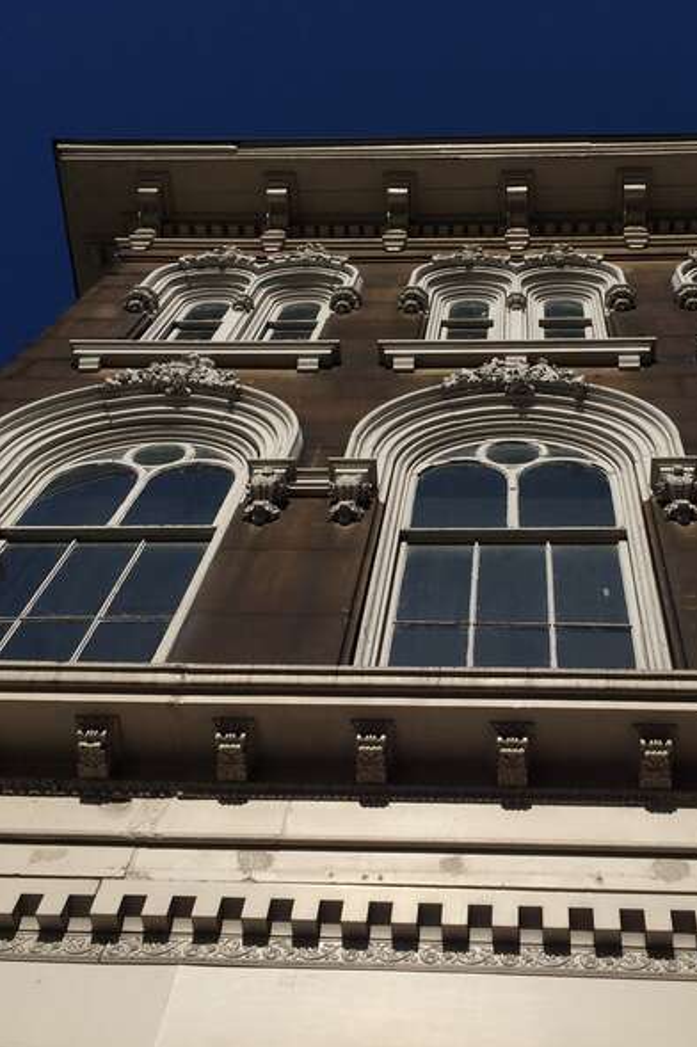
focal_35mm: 41
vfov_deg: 47.4
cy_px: 517
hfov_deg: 32.4
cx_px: 453
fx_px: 1192
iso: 40
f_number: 2.2
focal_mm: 4.15
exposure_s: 1/5882
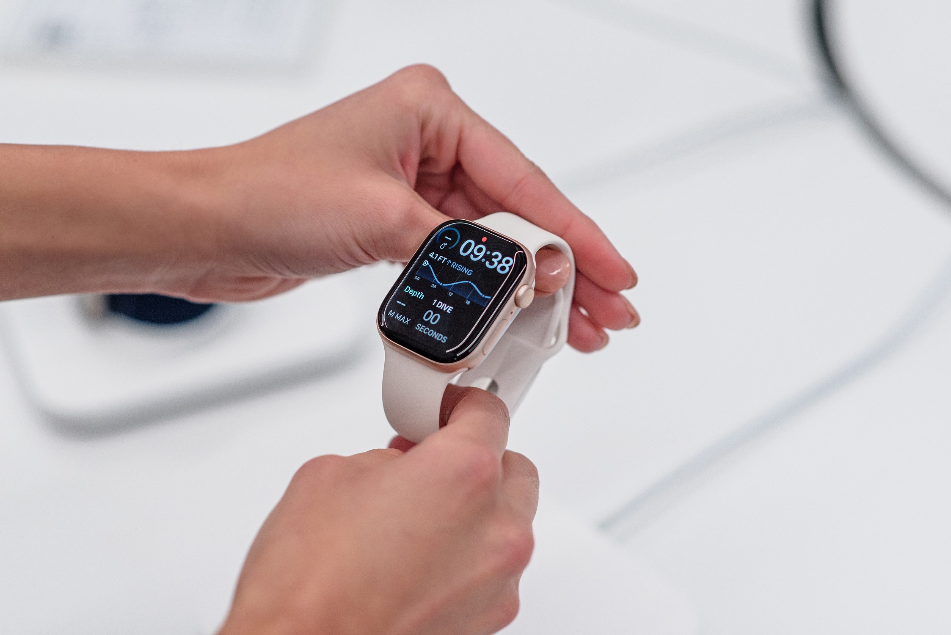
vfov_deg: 16.1
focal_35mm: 85
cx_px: 476
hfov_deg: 23.9
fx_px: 2246
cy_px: 318
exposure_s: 1/1000
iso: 500
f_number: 2.8
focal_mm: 85
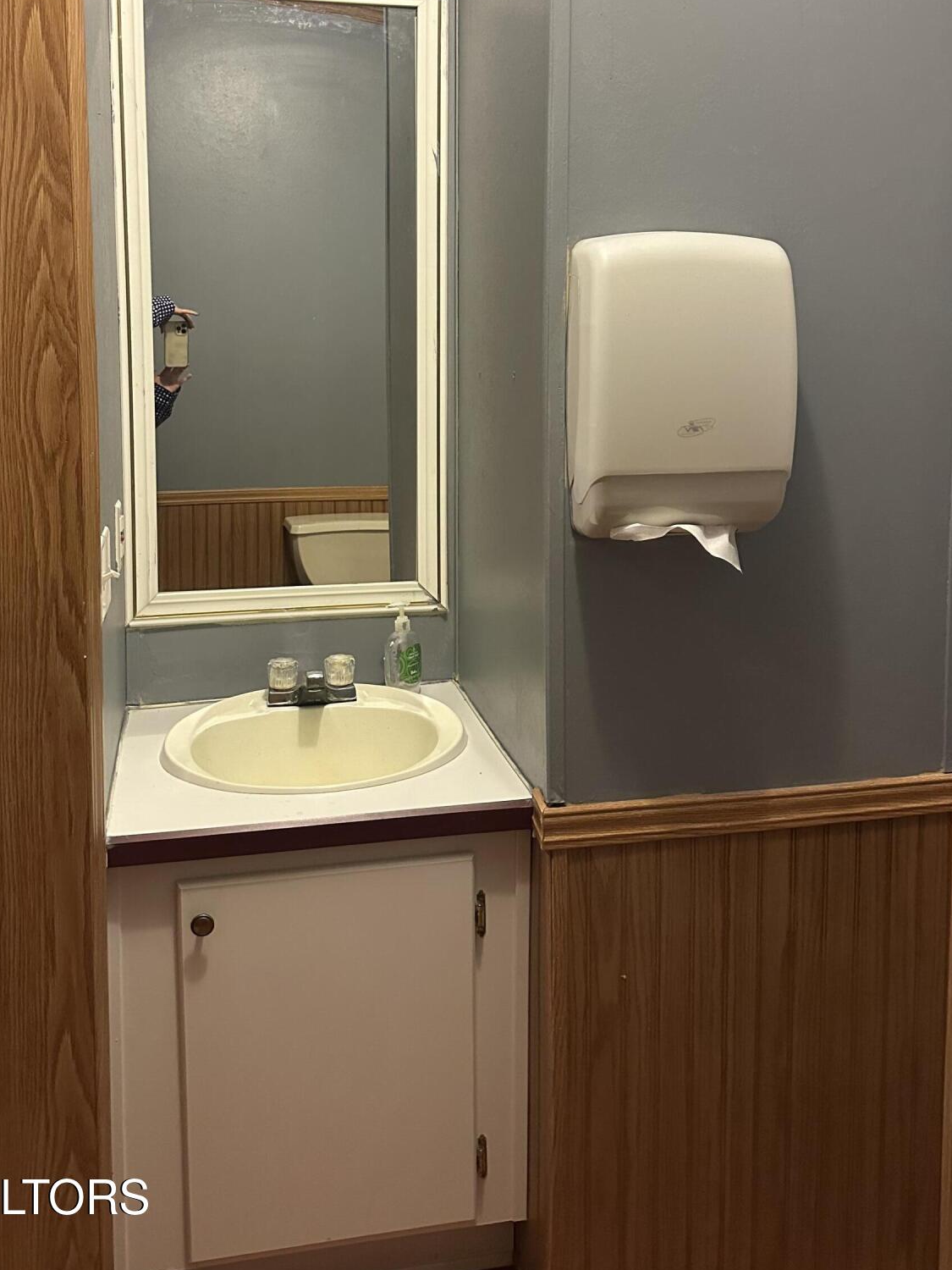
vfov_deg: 55.7
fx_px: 1173
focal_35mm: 32
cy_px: 428
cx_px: 426
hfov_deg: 44.1
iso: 640
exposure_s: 1/60
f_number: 1.78
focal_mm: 6.86
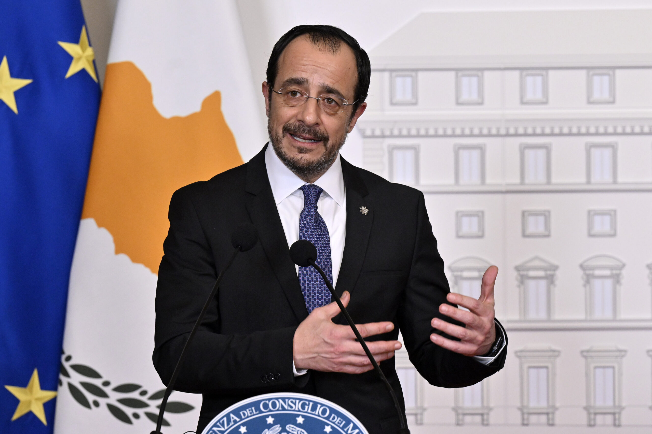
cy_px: 217
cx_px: 326
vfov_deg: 8.3
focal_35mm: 165
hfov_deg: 12.5
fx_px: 2988
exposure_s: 1/500
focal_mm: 165
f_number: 5.6
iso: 4000
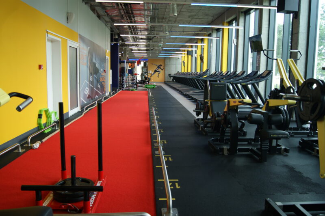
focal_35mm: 30
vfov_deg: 43.5
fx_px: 271
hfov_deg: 62.0
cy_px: 108
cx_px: 162
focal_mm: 20
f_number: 3.5
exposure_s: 1/30
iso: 125
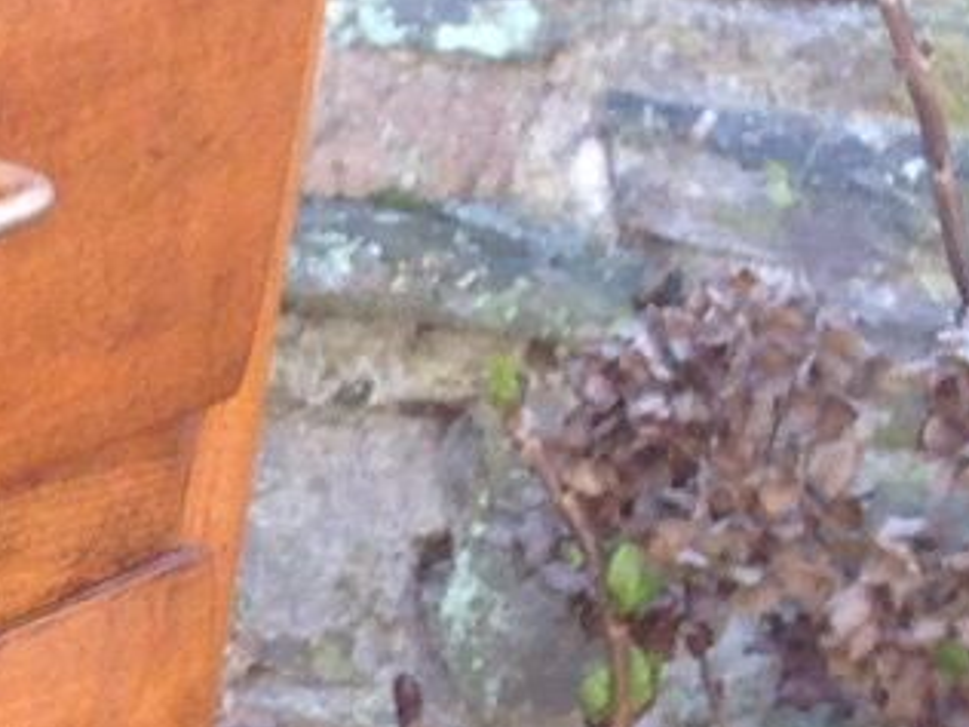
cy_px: 1583
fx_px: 5990
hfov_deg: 8.5
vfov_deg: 6.7
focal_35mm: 214
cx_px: -1343
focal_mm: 4.12
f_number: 2.4
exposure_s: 1/120
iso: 80
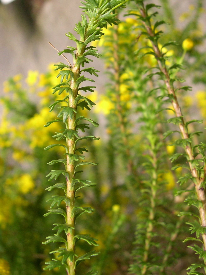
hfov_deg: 37.7
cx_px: 103
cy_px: 138
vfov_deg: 49.0
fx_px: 302
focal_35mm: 38
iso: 100
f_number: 7.6
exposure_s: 1/118
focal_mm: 8
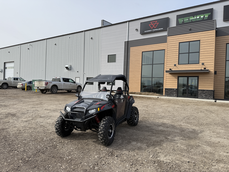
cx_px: 114
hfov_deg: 71.6
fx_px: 159
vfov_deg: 56.8
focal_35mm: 24
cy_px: 86
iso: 80
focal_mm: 6.76
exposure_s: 1/2801
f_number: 1.78
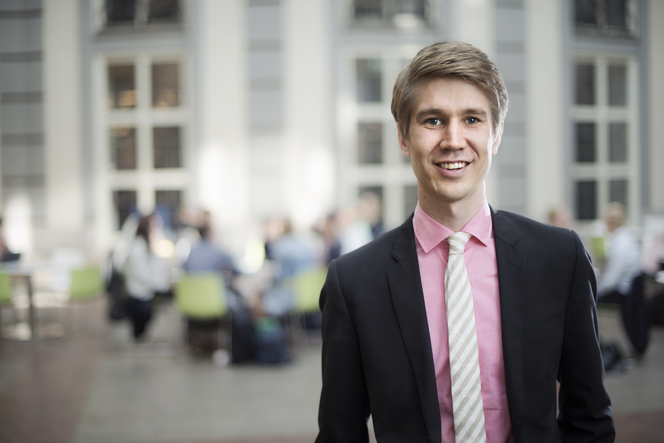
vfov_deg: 27.0
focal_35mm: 50
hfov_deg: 39.6
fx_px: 922
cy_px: 222
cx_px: 332
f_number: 1.4
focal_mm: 50
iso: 100
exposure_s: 1/200
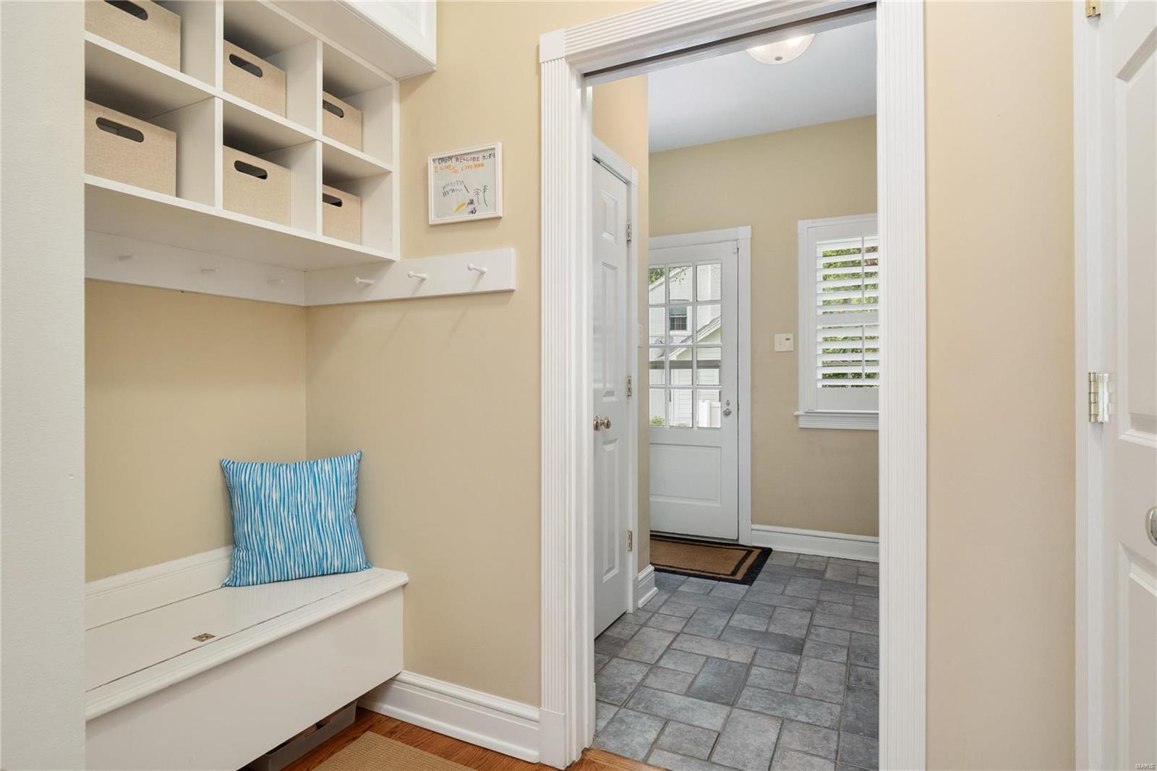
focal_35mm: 18
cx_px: 578
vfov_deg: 67.4
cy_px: 386
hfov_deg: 90.0
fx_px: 578
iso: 400
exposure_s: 1/5
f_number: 8
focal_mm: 9
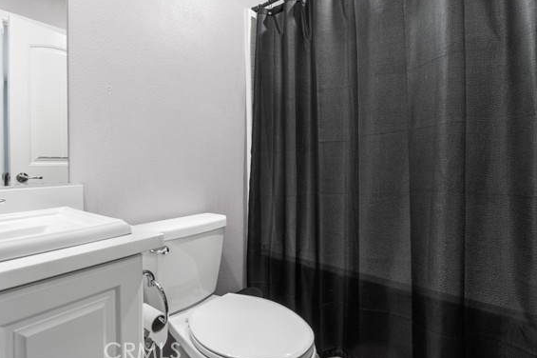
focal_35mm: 17
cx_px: 279
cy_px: 162
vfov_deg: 70.2
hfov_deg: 93.3
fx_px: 253
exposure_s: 1/3
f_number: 8
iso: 320
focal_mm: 10
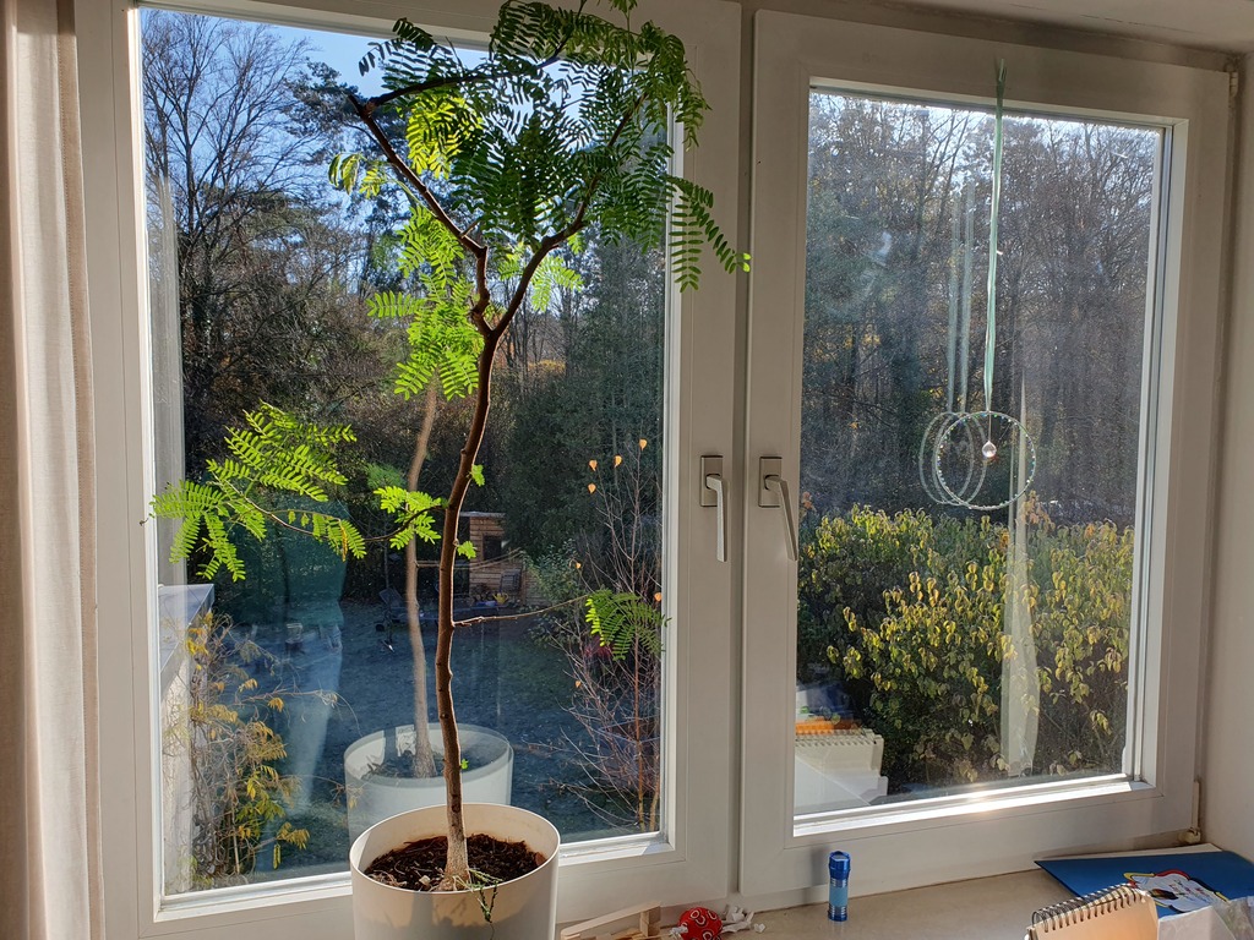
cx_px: 627
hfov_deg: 67.3
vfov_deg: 53.1
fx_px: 942
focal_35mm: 26
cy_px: 470
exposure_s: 1/491
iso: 50
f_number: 2.4
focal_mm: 4.32
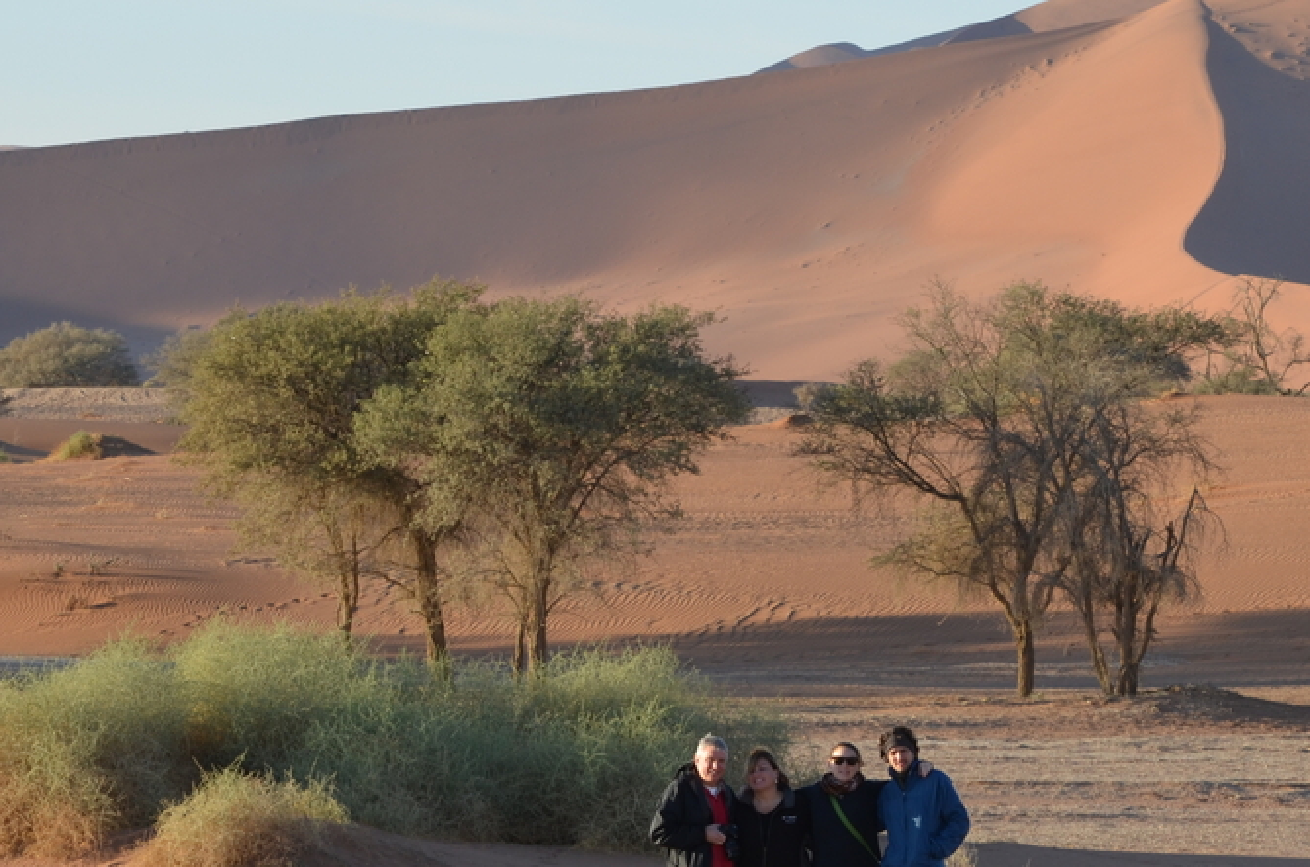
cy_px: 470
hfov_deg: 7.2
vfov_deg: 4.8
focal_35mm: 287
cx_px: 1155
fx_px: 10421
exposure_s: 1/250
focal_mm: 100
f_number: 8
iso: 200
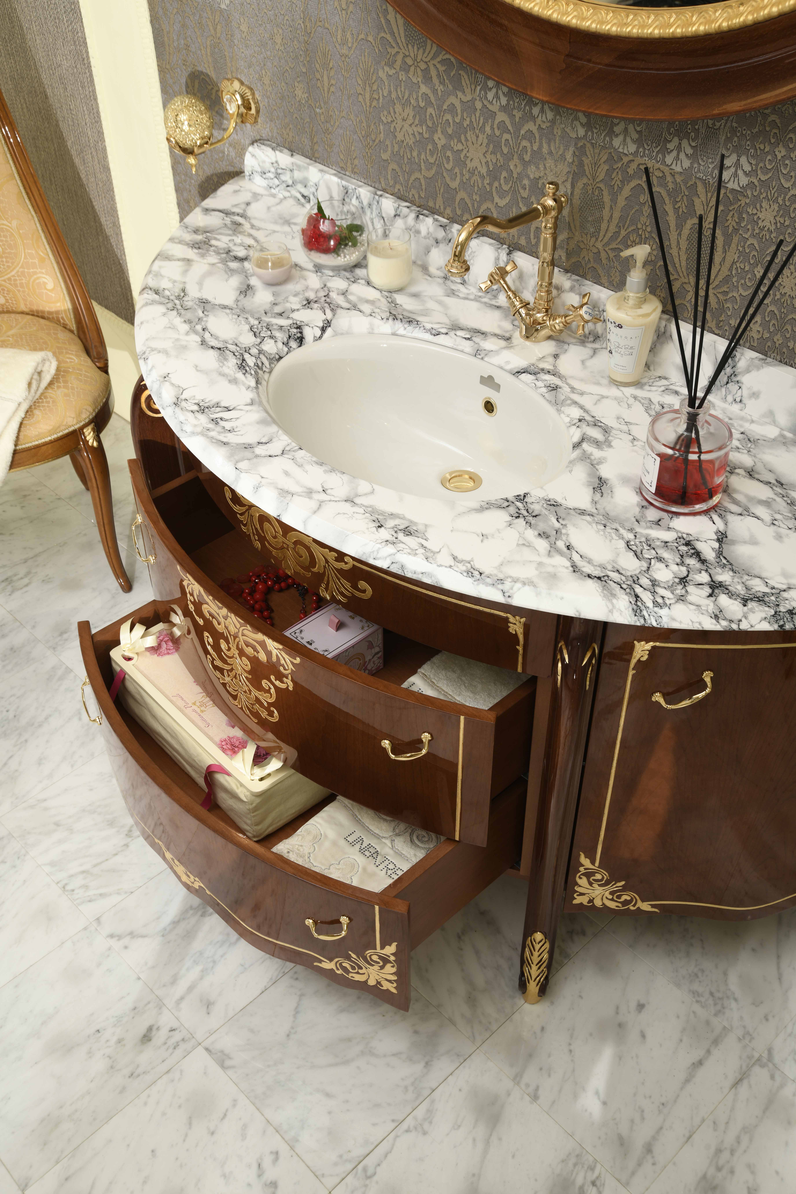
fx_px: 1260
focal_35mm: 38
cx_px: 398
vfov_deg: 50.7
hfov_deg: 35.1
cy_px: 597
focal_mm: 38
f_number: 11
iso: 100
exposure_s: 1
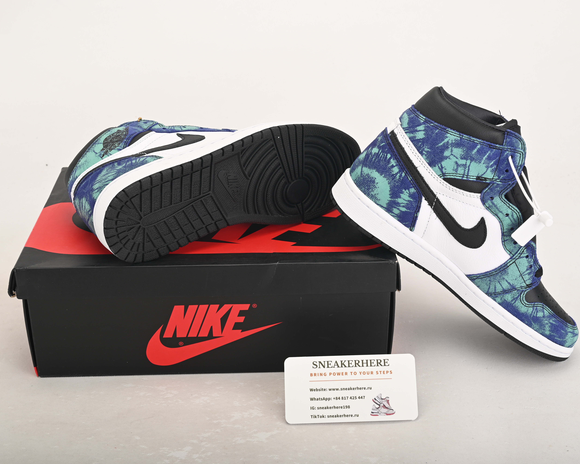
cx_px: 317
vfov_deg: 29.1
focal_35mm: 52
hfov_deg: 36.0
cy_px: 231
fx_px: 893
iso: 100
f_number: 11
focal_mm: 46
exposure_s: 1/200
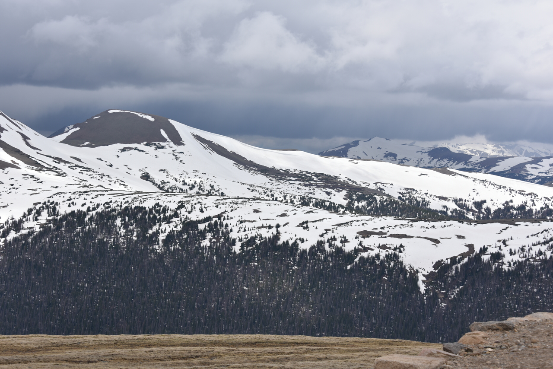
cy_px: 184
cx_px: 276
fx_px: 999
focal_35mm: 65
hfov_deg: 31.0
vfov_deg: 20.9
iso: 100
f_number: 9
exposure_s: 1/320
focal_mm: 65
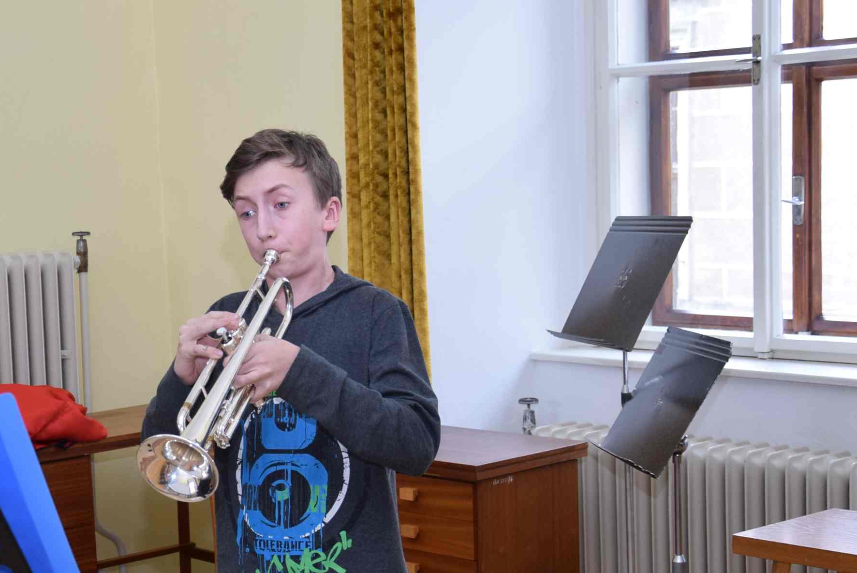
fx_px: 1810
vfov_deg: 18.0
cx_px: 242
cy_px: 353
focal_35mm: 76
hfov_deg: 26.4
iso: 400
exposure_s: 1/100
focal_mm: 30
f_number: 4.2
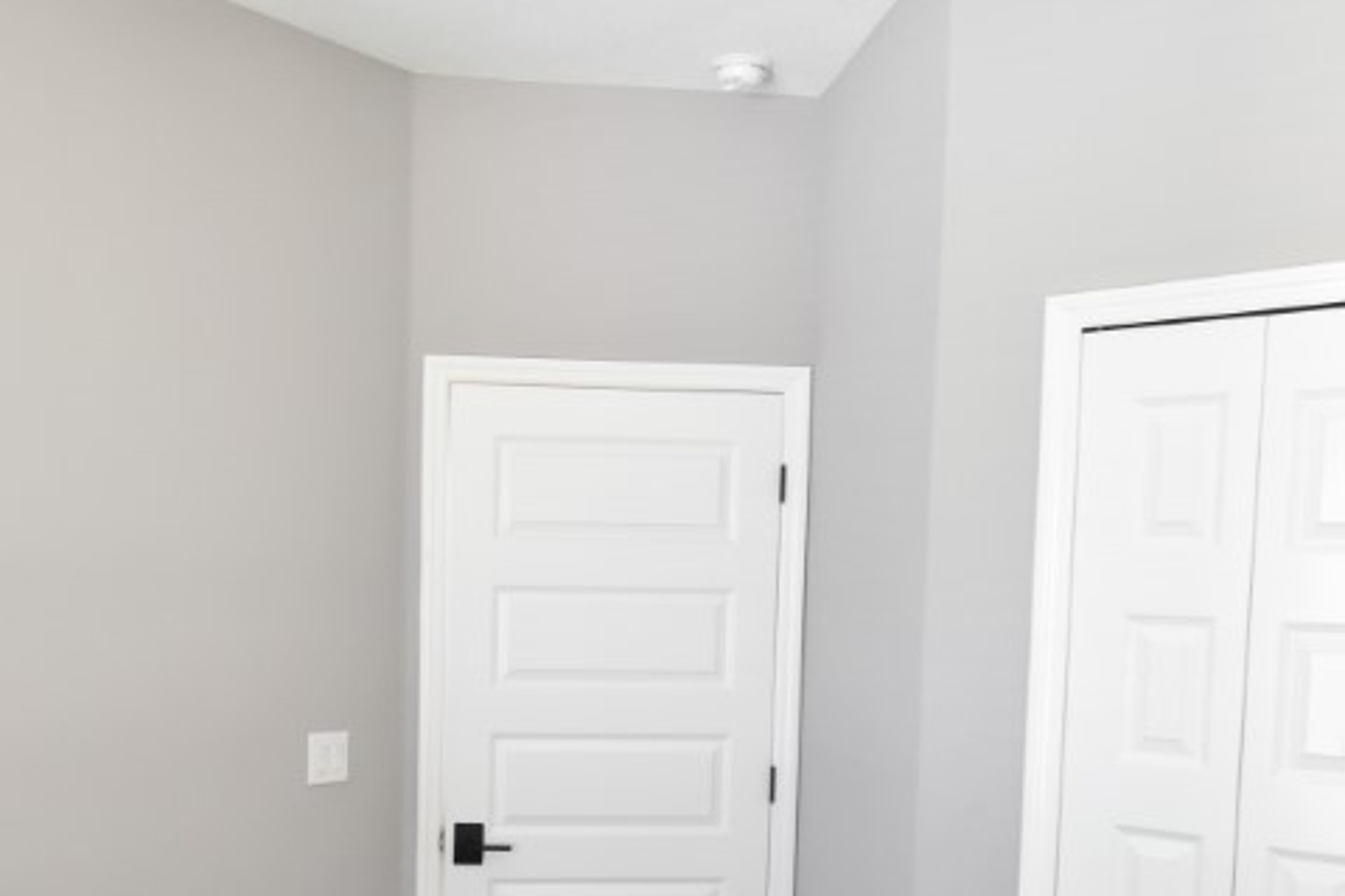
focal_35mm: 36
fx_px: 1345
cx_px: 538
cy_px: 675
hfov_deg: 52.8
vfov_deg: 36.0
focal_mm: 10
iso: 800
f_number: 3.5
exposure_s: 1/20
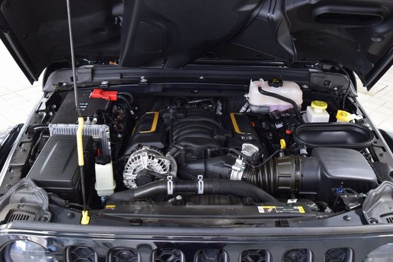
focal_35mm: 36
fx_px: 393
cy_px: 131
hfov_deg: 53.1
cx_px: 196
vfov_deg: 36.9
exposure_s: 1/15
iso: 1600
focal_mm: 24
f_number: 6.3
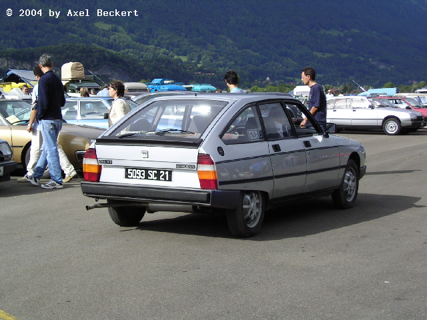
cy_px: 160
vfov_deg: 20.2
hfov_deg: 26.7
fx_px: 900
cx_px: 214
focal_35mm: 73
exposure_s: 1/633
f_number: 4
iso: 50
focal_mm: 11.4
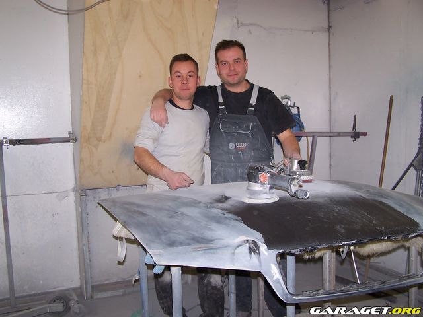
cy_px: 158
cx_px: 212
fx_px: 464
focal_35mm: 38
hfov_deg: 49.0
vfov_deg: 37.7
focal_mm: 6.3
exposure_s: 1/60
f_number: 2.8
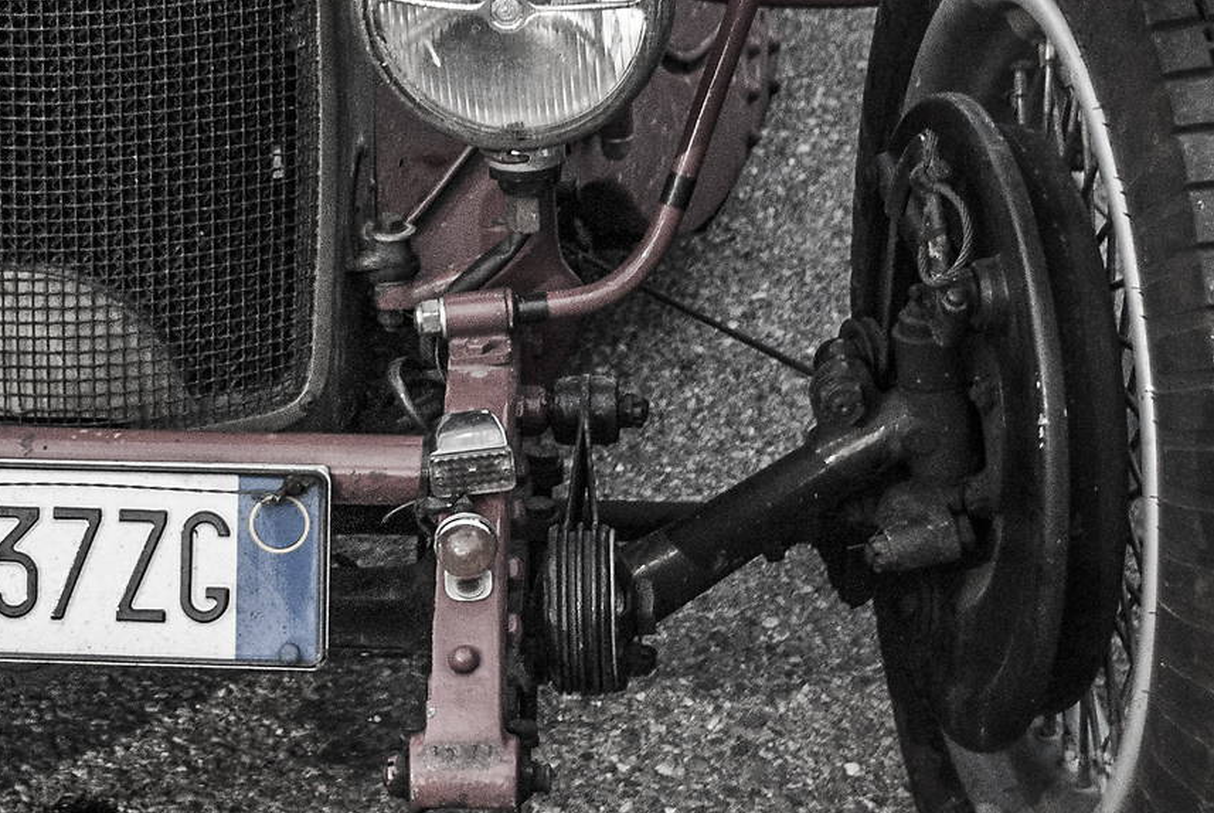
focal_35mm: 126
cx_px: 105
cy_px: 13
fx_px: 4255
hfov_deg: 16.0
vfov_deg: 10.8
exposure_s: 1/1250
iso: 800
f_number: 4.5
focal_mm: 30
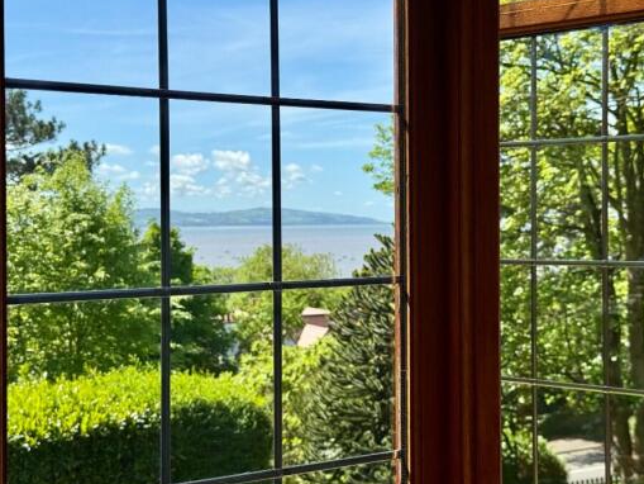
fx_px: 1023
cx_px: 368
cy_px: 225
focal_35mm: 55
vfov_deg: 26.6
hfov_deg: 34.9
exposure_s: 1/4049
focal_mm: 6.76
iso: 64
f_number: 1.78
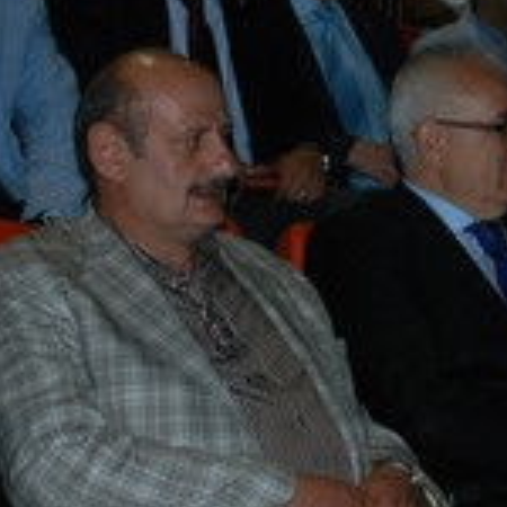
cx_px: 429
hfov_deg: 16.1
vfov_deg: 16.3
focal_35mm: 107
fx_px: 1773
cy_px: 294
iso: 800
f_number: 5
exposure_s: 1/60
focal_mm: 28
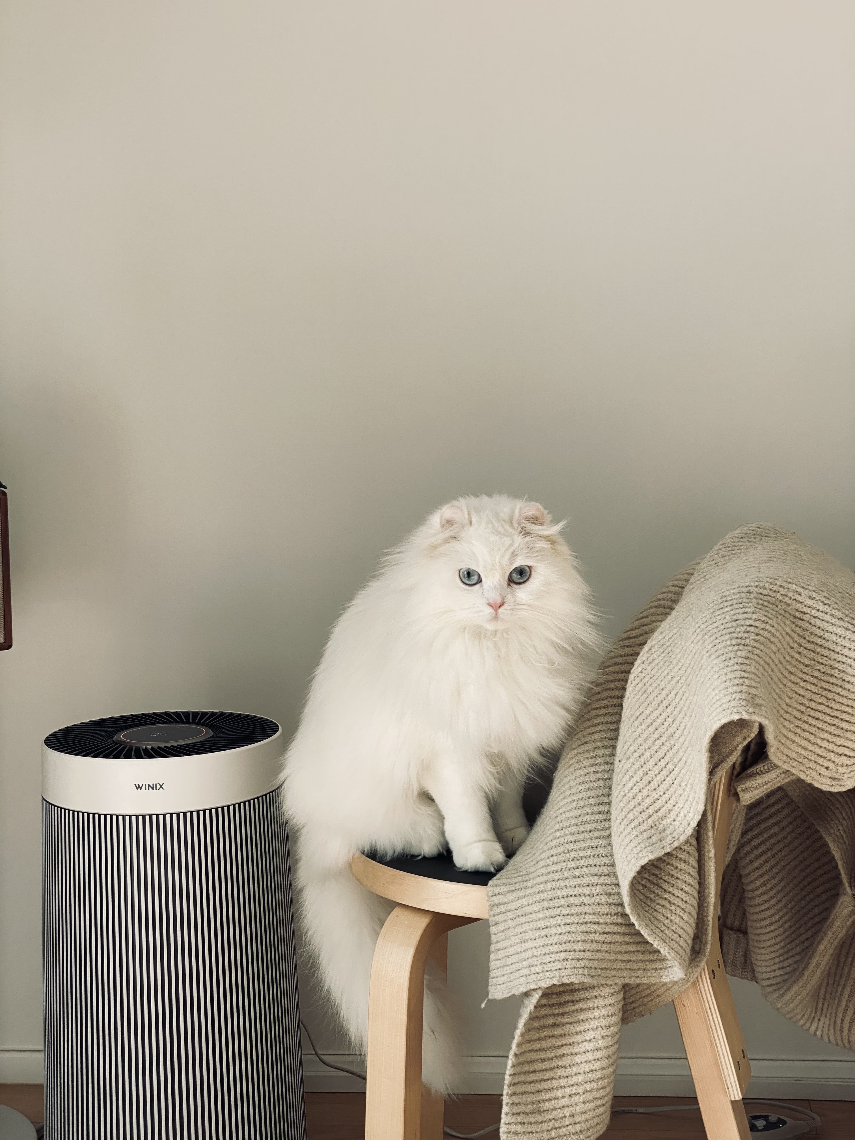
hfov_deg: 28.0
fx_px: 1713
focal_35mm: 52
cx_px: 428
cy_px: 570
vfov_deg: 36.8
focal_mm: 6
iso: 125
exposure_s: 1/121
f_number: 2
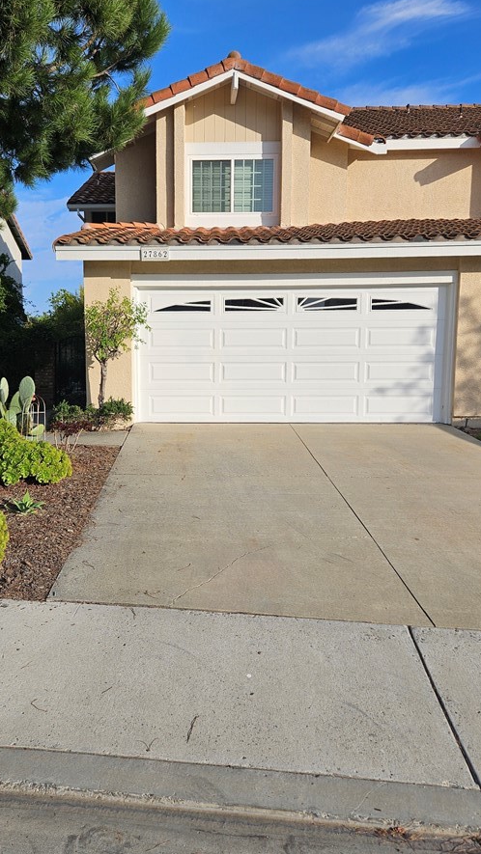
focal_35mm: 29
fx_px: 657
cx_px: 185
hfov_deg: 40.0
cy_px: 424
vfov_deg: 66.1
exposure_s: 1/2497
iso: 25
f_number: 1.8
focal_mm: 5.4
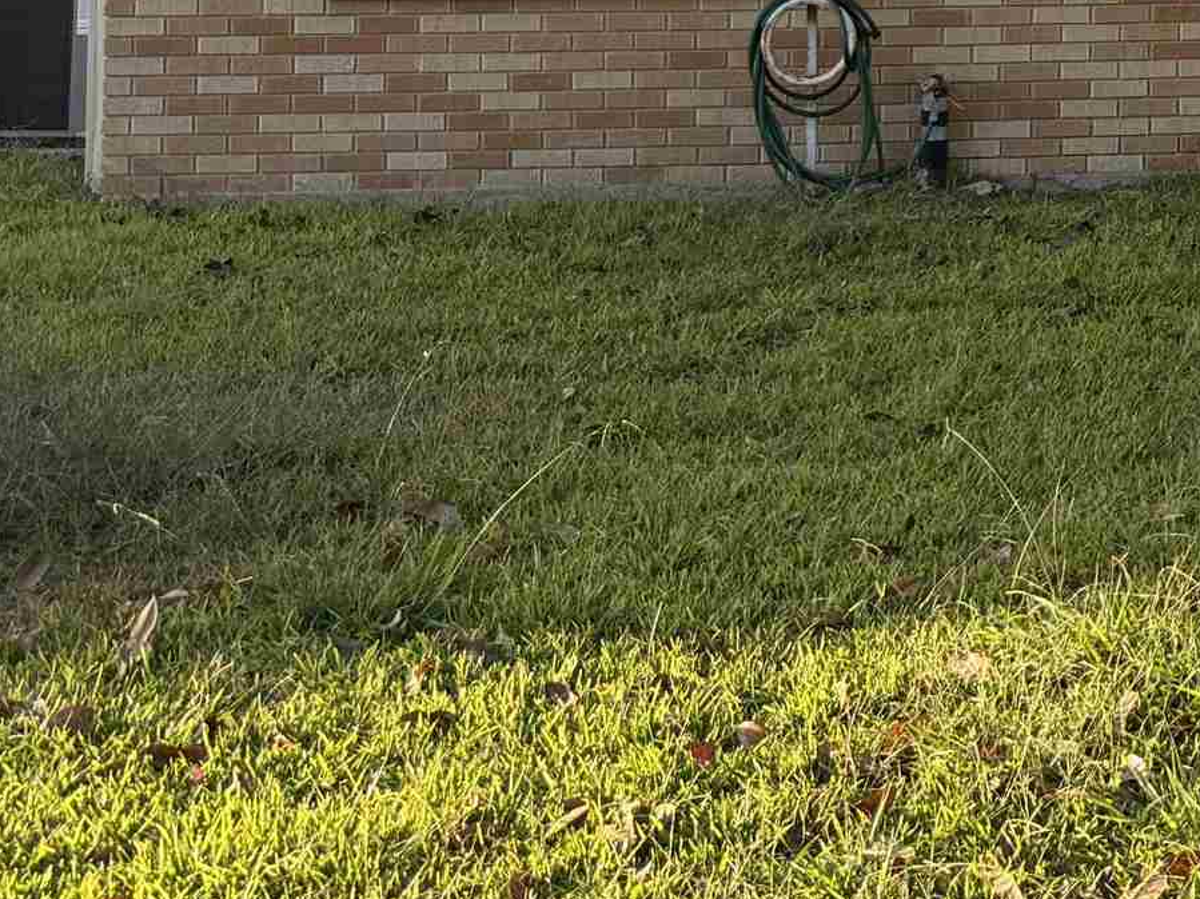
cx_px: 1833
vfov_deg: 16.8
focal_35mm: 82
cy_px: -311
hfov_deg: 20.3
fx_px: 2842
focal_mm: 6.76
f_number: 1.78
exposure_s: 1/1385
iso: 100
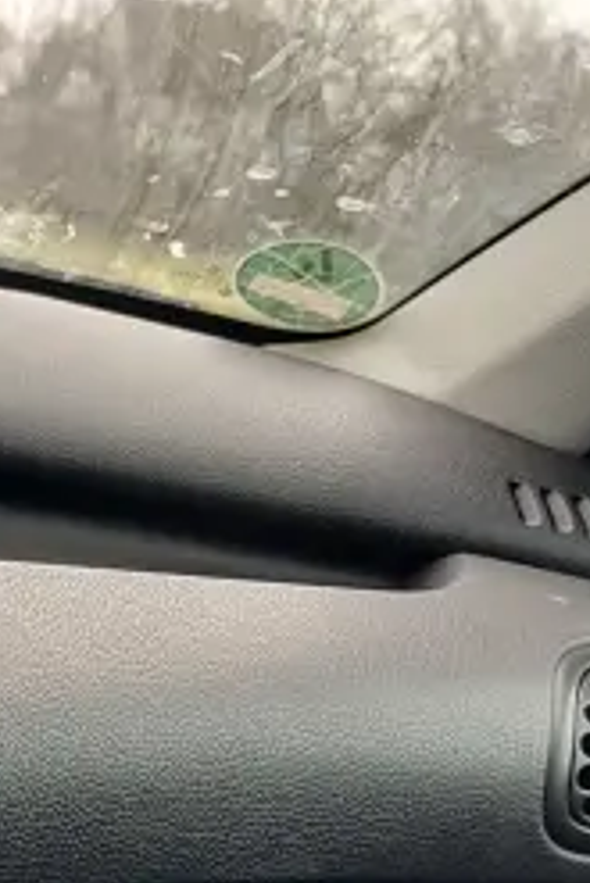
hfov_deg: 19.6
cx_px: -240
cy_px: 844
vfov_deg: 30.5
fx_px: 1522
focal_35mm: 62
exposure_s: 1/50
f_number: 1.8
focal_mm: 5.56
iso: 131
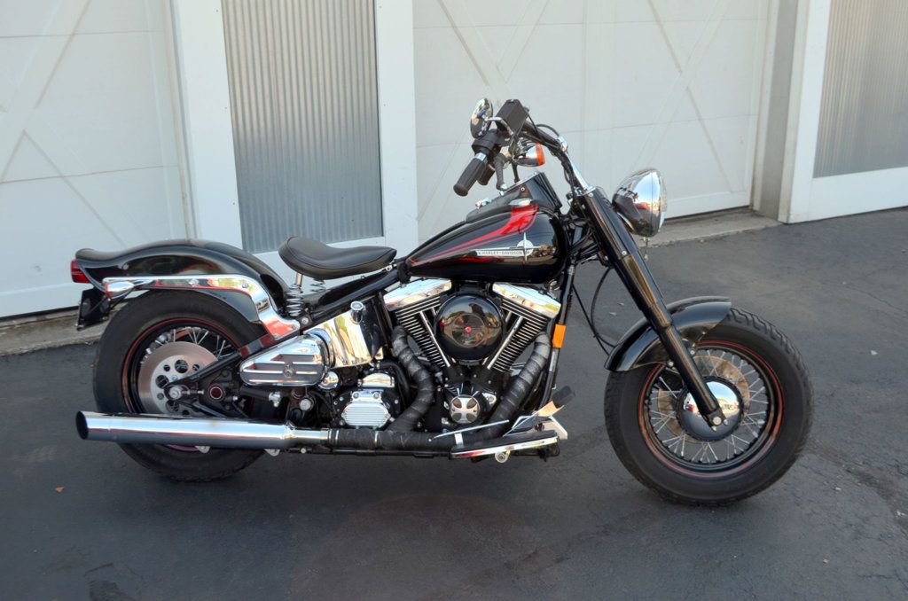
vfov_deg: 36.7
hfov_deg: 53.2
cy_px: 300
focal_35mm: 36
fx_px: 906
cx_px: 454
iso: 200
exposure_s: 1/160
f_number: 6.3
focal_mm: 24
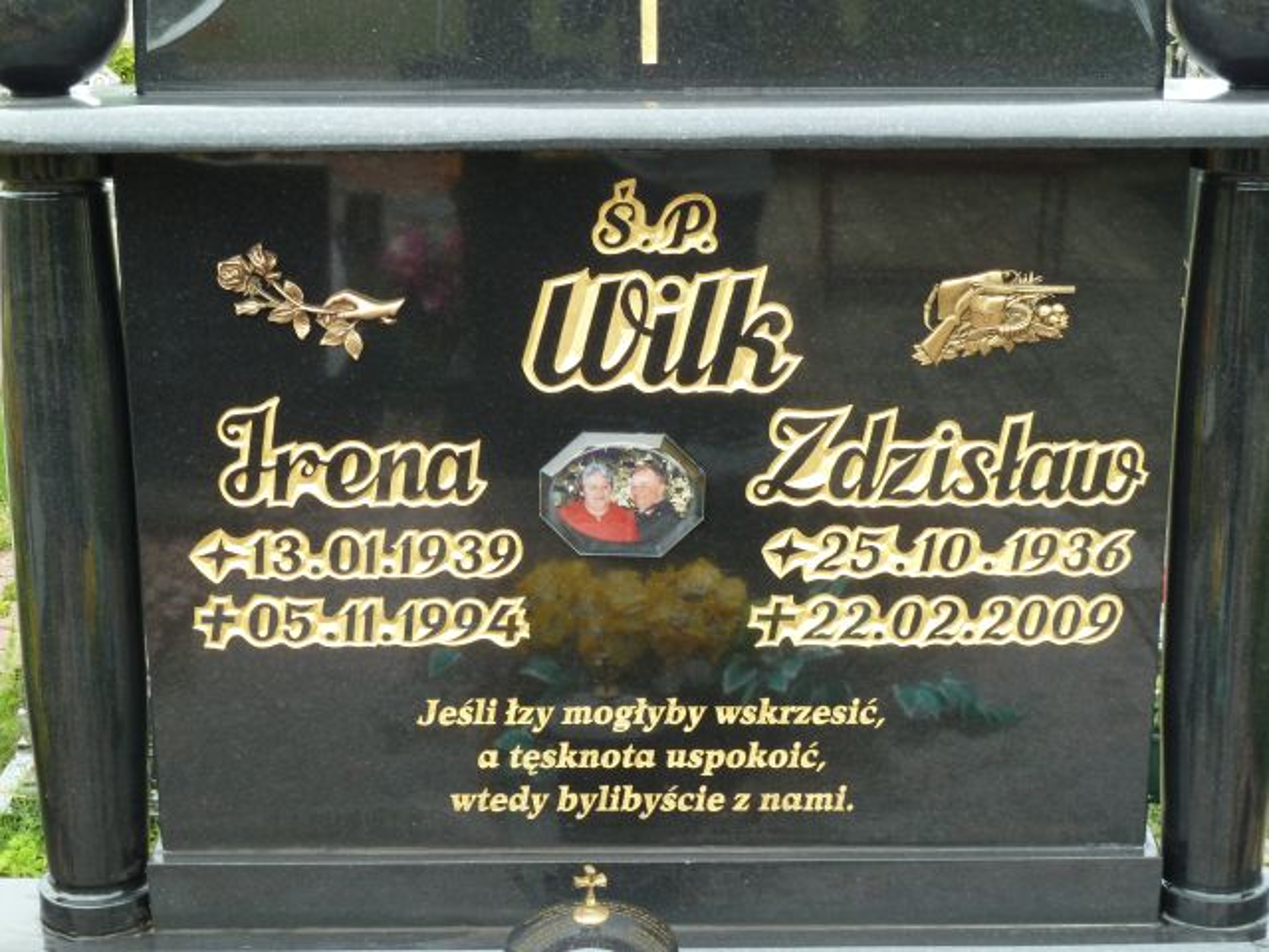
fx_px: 2163
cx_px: 634
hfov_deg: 32.7
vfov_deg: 24.8
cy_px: 476
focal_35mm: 59
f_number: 3.9
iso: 80
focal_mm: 9.7
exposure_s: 1/60
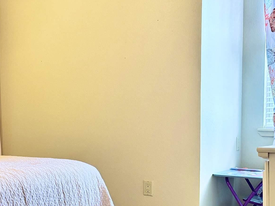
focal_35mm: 63
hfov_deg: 27.1
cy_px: 122
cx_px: -55
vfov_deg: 23.3
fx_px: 501
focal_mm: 6.86
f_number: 1.78
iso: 200
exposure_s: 1/120
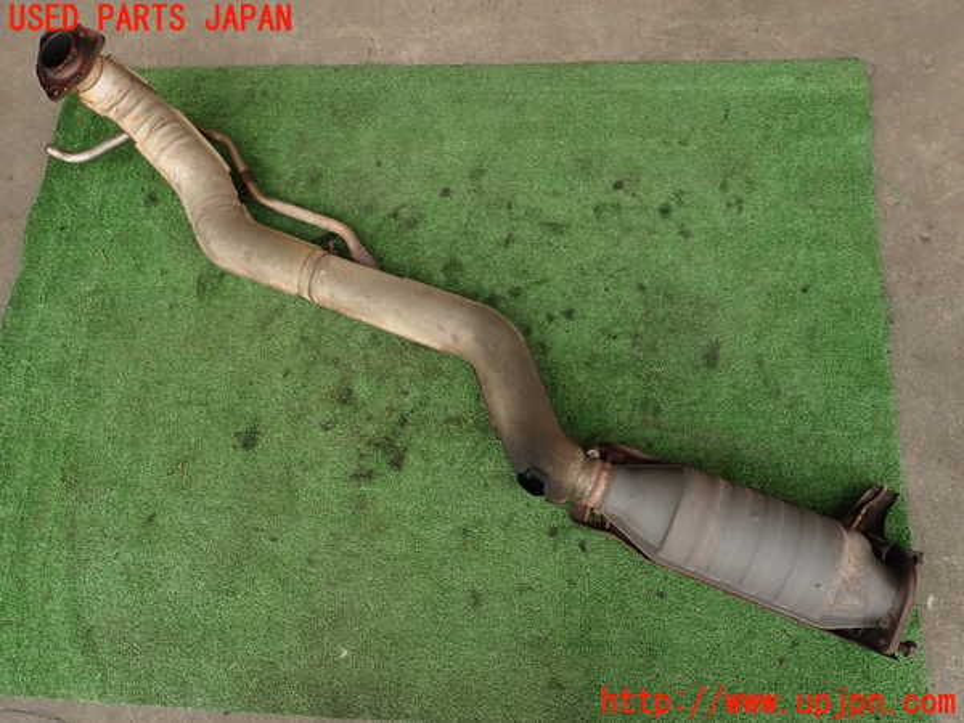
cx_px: 482
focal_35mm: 25
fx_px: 696
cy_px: 362
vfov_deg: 54.9
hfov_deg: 69.4
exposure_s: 1/200
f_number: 2.8
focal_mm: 4.5
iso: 100
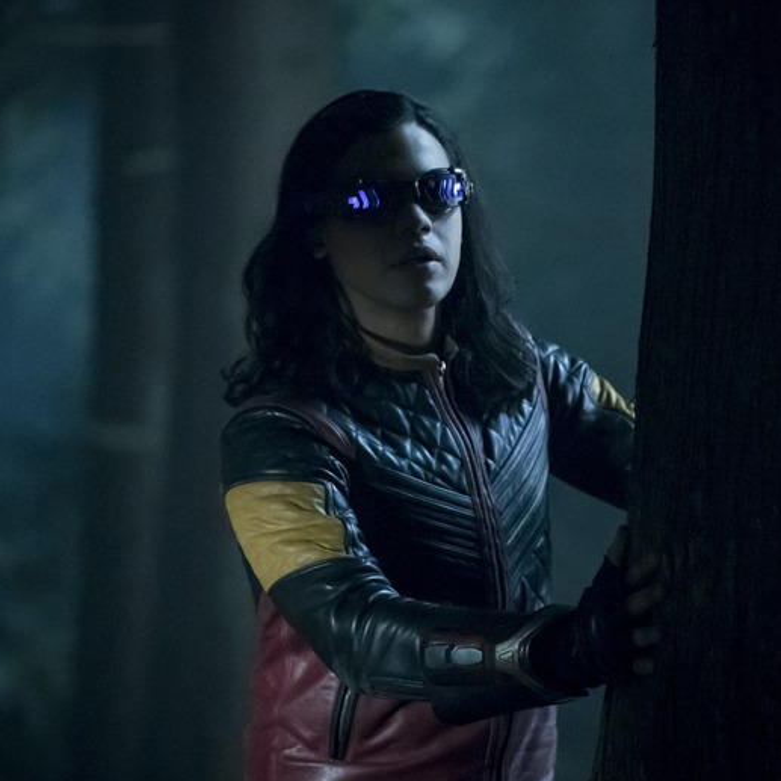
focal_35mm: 269
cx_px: 517
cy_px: 391
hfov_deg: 6.5
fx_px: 6866
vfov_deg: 6.5
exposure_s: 1/80
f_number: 2.8
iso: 8000
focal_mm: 140
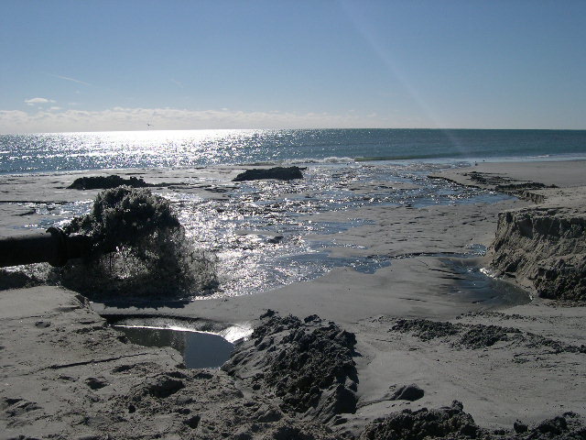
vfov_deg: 37.7
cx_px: 293
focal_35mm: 38
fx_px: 643
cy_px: 220
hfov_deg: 49.0
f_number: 7.6
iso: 100
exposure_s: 1/809
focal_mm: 8
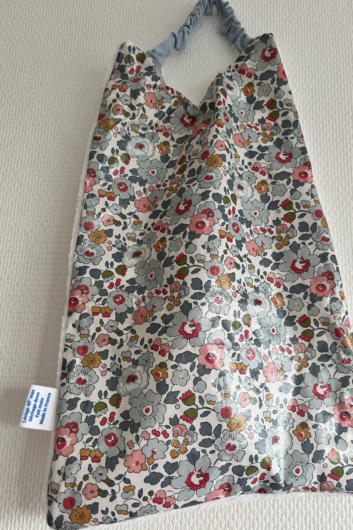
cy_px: 259
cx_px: 200
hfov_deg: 46.3
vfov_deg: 65.5
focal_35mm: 28
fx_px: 412
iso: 125
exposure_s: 1/96
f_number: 1.6
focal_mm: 5.1
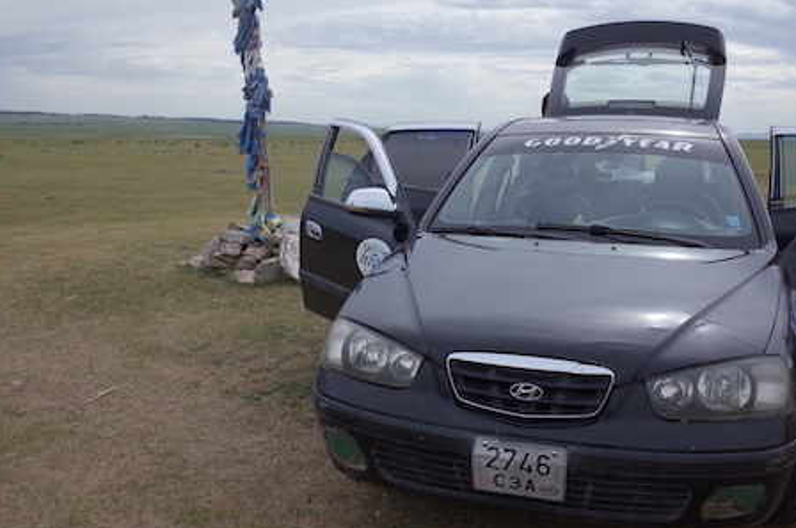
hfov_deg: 48.5
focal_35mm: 40
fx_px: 883
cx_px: 410
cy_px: 233
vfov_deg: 33.2
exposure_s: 1/2000
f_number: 4
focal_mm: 18.3
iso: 200
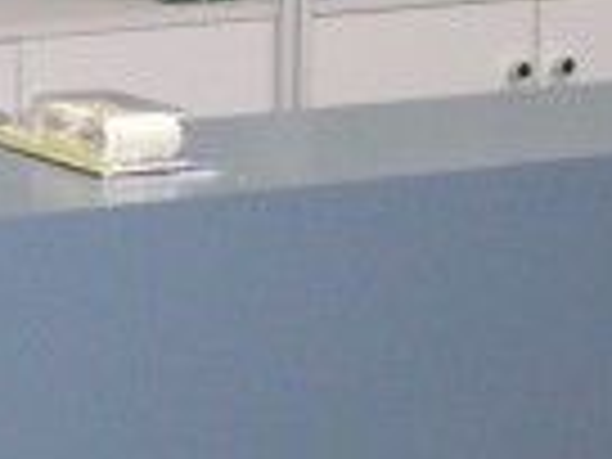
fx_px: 3960
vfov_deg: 6.6
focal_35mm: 224
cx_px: 162
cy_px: -58
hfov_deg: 8.8
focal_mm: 6.3
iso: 217
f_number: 3.2
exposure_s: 1/60
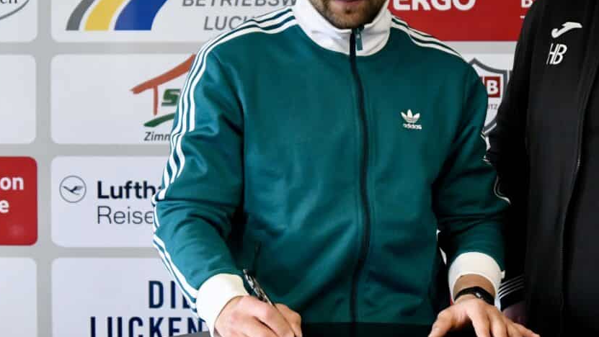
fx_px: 1271
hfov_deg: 26.4
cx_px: 381
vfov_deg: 15.1
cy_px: 82
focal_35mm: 80
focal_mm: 31
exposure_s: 1/500
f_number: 2.8
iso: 4000
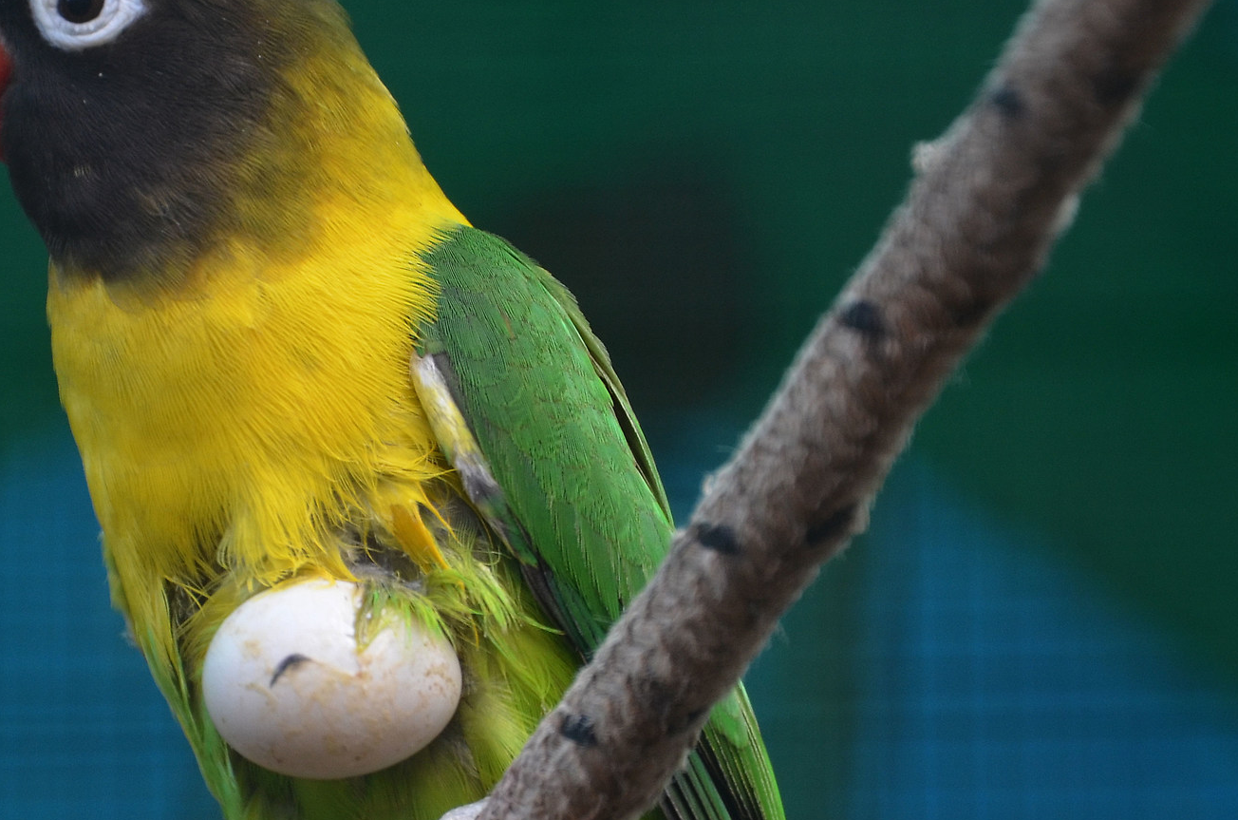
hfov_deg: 7.1
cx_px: 309
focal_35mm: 290
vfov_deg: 4.7
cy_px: 577
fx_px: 9947
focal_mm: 105
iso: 450
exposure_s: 1/125
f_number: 5.6
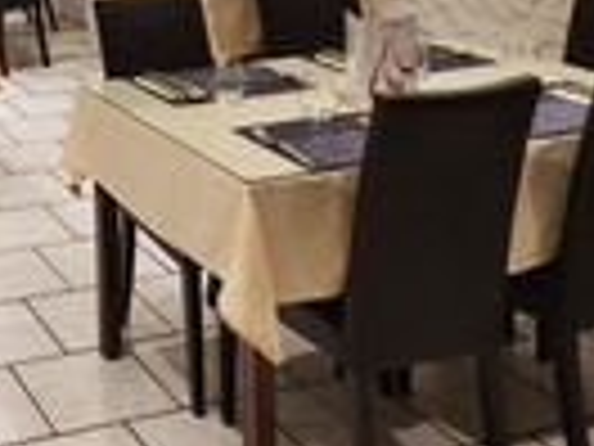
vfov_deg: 21.9
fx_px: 1064
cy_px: -90
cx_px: -74
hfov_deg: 28.1
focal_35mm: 62
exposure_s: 1/100
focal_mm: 5.4
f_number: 1.8
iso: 200
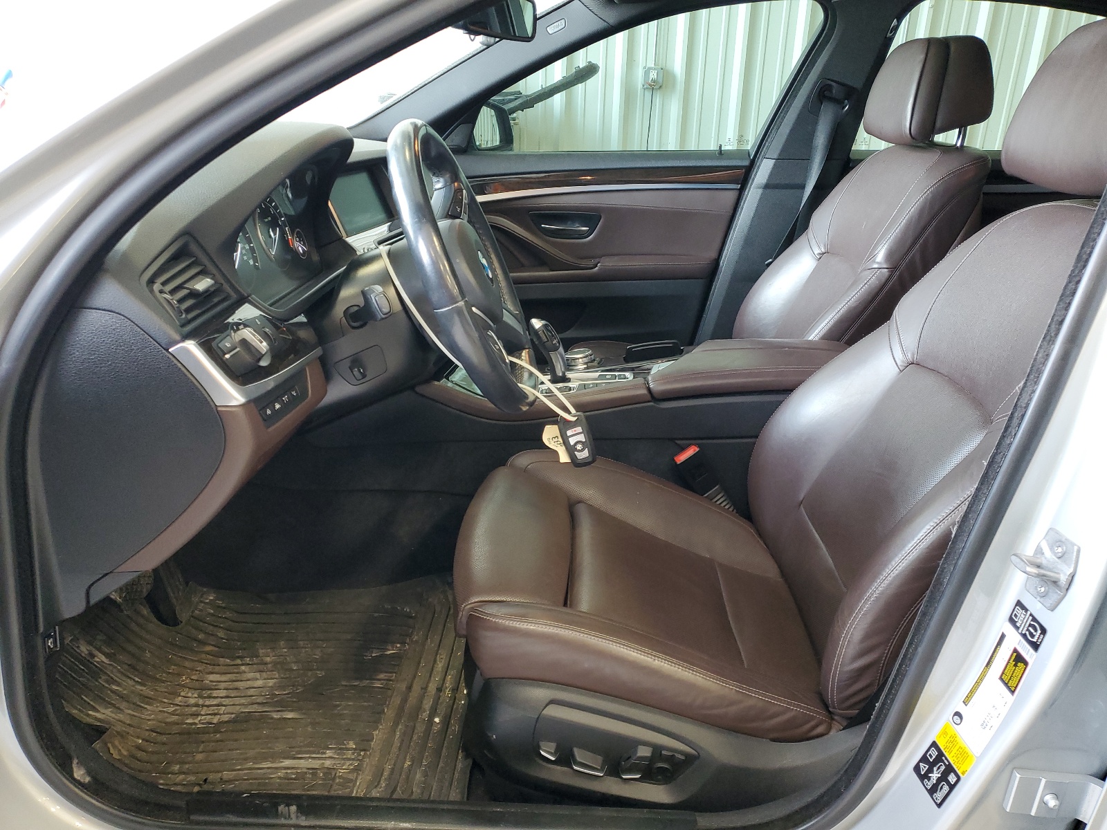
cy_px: 415
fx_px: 831
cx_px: 554
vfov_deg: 53.1
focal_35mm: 26
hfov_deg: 67.3
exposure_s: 1/60.2
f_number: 1.5
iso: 118
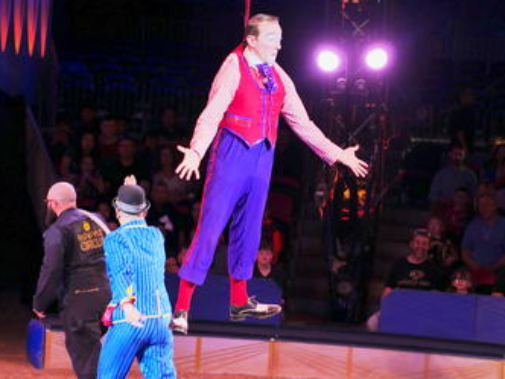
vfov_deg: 12.1
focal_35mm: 122
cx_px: 262
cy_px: 163
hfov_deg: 16.1
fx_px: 1780
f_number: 2
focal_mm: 45
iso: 200
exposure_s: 1/200
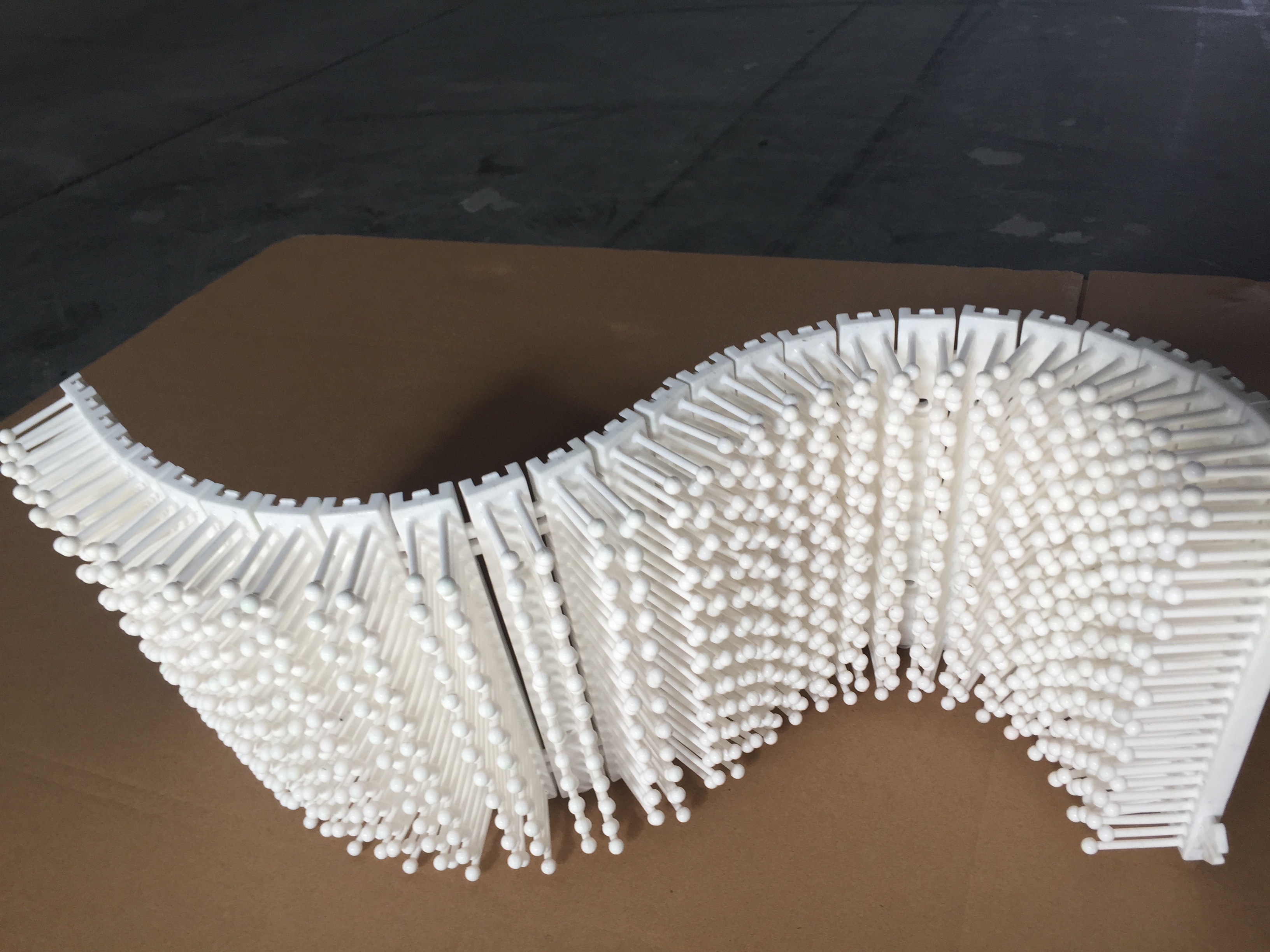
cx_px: 635
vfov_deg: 48.2
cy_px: 476
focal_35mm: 29
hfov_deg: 61.7
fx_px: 1064
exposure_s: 1/100
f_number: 2.2
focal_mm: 4.15
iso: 40
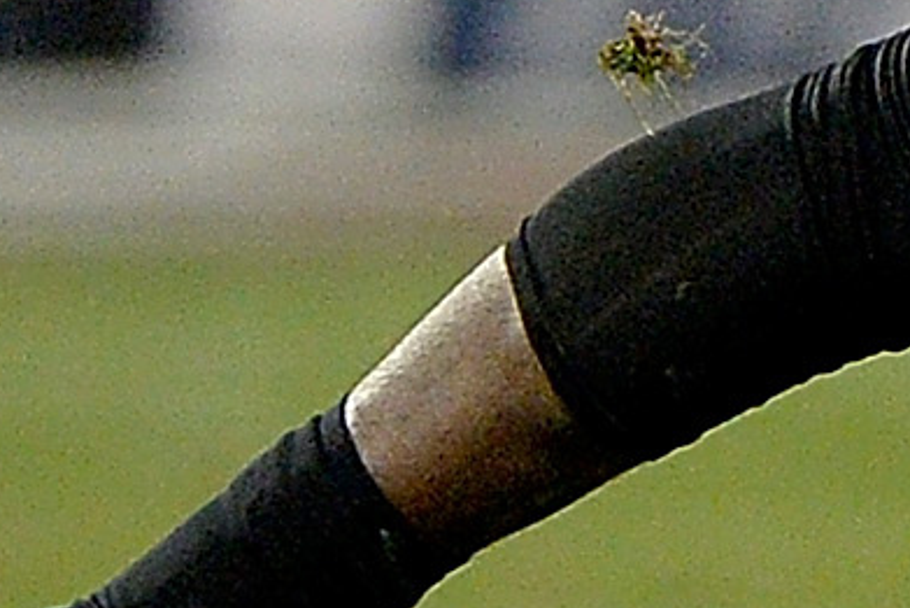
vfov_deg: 0.4
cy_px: -616
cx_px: 3084
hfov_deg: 0.7
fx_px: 77526
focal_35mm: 3066
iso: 3200
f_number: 3.2
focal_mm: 400
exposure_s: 1/1000
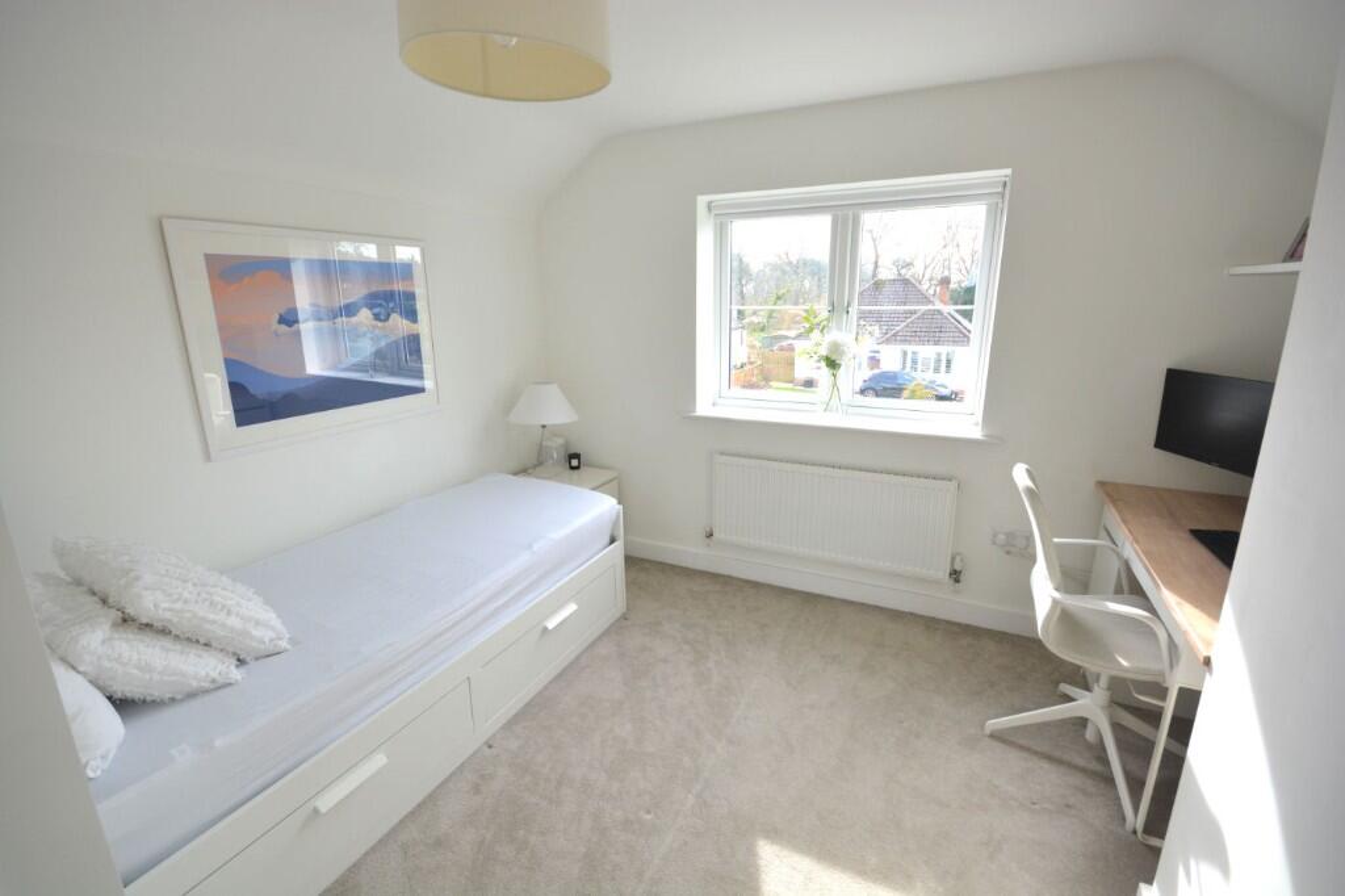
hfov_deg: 100.4
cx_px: 672
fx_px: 560
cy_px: 448
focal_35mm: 15
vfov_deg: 77.3
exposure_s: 1/80
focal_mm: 10
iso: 400
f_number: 8
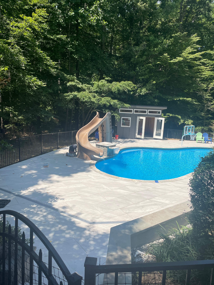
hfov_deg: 53.1
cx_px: 107
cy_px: 142
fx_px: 214
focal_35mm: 26
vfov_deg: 67.3
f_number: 1.6
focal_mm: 4.2
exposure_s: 1/3509
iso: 32
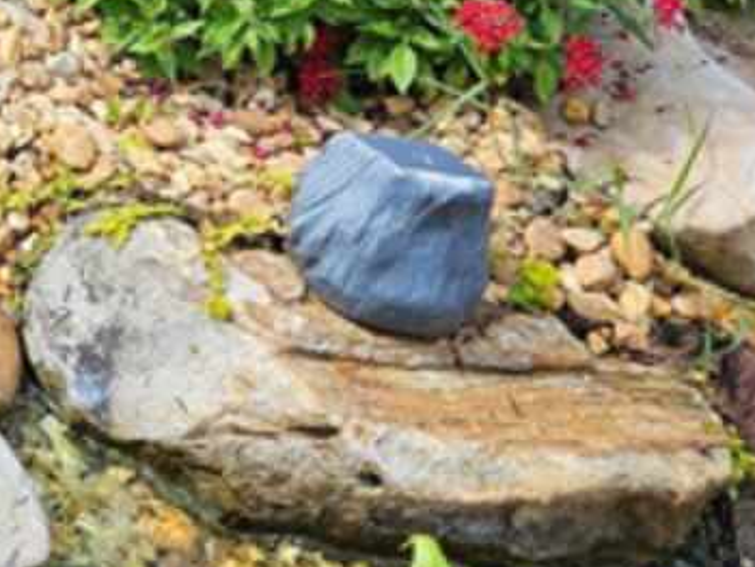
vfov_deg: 16.3
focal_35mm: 84
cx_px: -606
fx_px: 1833
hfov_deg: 18.3
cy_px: -233
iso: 32
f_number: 1.7
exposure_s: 1/719
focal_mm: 6.3
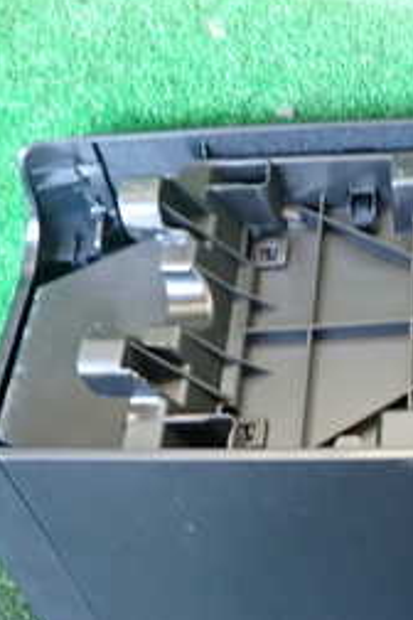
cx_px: 494
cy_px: 362
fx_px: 1067
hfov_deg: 20.5
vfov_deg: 32.3
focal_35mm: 62
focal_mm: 4.5
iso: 320
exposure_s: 1/30
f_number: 2
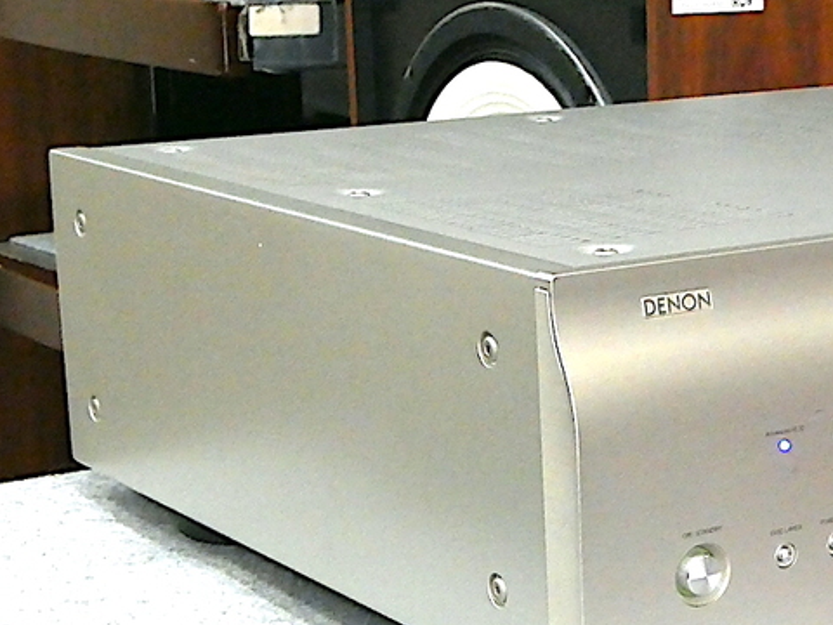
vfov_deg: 14.8
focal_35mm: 100
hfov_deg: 19.2
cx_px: 802
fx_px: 2406
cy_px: 422
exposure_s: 1/80
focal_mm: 9
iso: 1600
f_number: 6.3
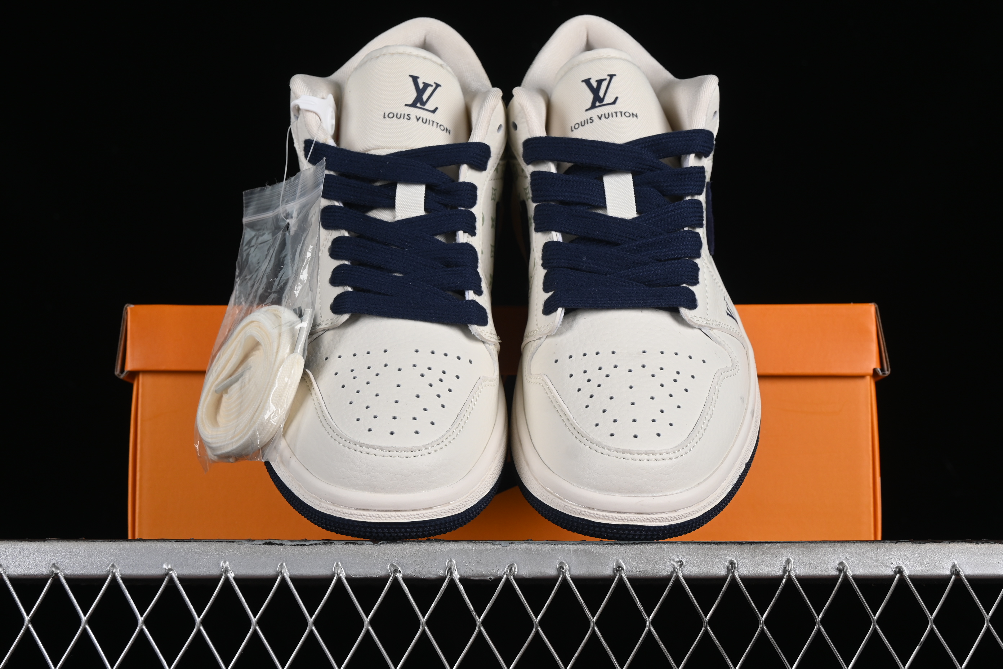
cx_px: 502
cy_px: 334
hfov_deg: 27.0
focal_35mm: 75
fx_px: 2089
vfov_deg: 18.2
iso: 160
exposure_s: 1/80
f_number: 8
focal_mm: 50
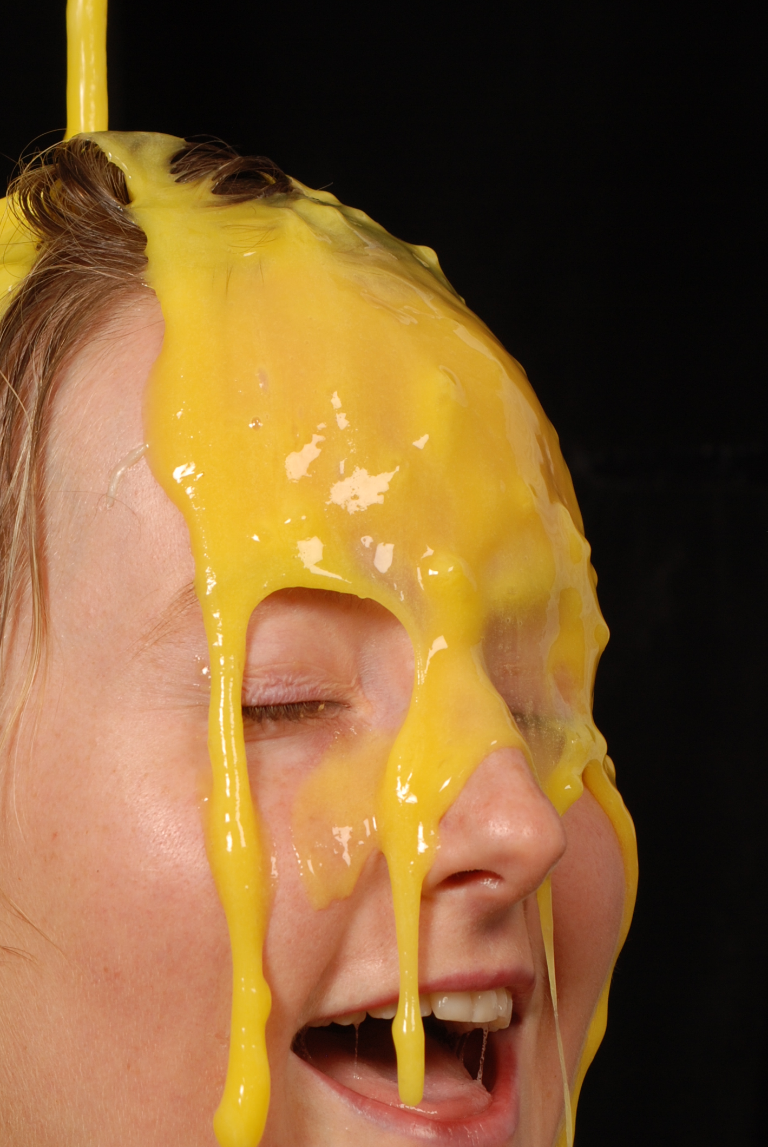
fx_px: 4372
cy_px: 735
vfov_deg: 14.9
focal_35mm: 137
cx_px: 311
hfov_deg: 10.0
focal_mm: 50
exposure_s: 1/60
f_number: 8
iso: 100
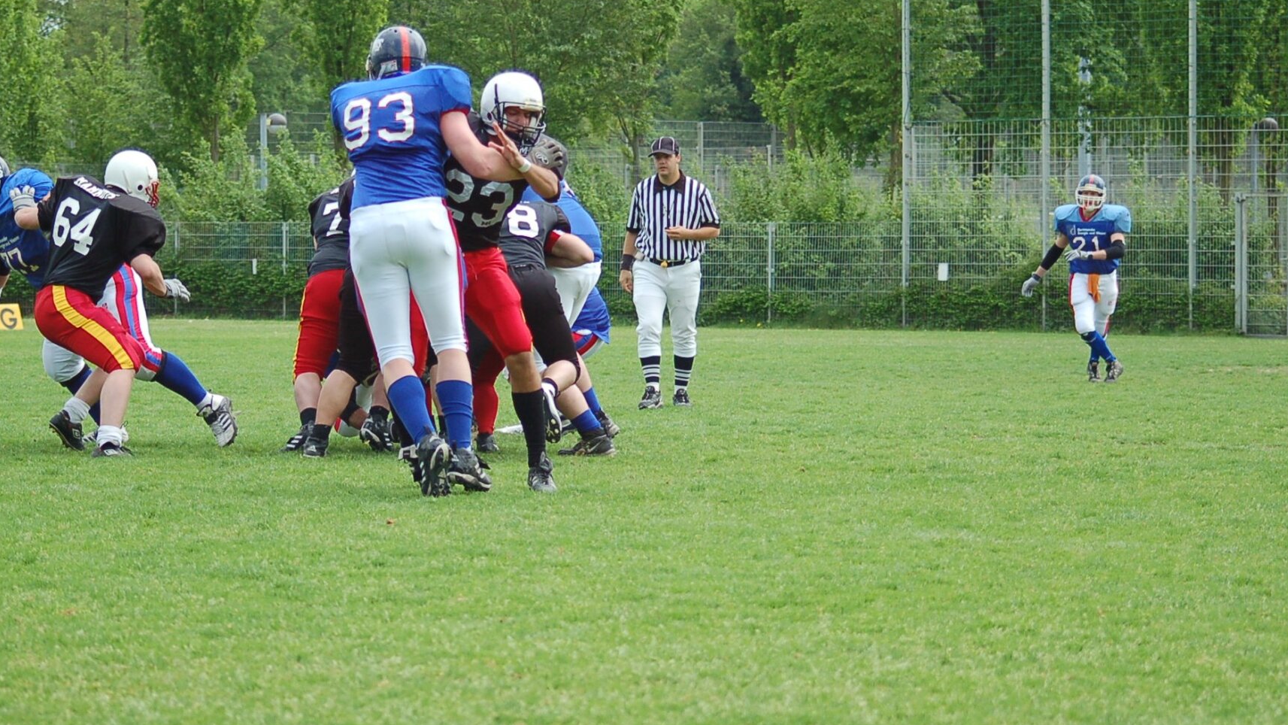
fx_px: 4816
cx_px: 610
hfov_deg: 15.2
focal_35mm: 141
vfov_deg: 8.6
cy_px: 265
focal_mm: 70
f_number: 4
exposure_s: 1/1000
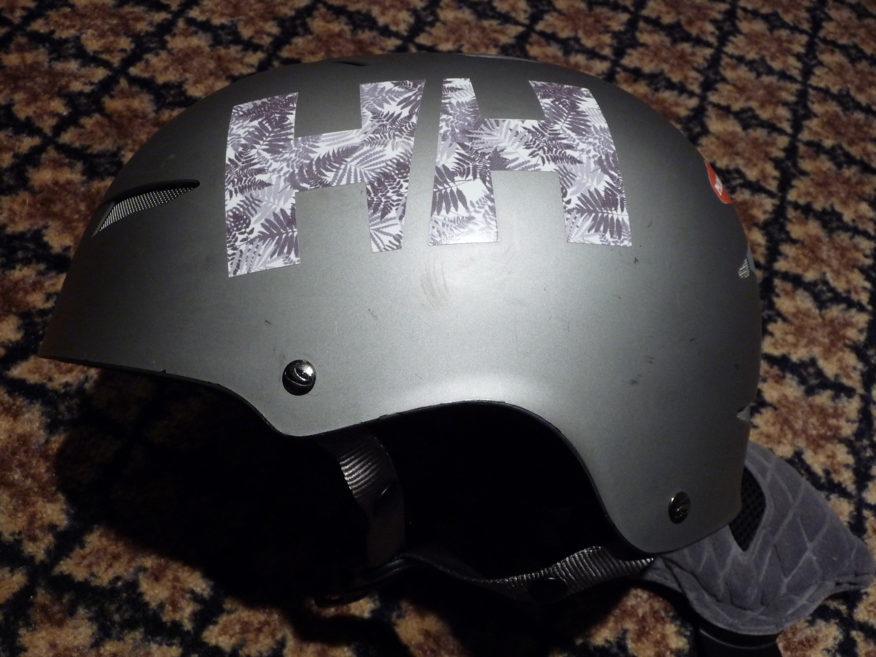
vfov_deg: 39.7
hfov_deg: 51.4
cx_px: 438
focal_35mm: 36
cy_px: 328
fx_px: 911
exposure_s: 1/30
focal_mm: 6
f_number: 3.7
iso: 320
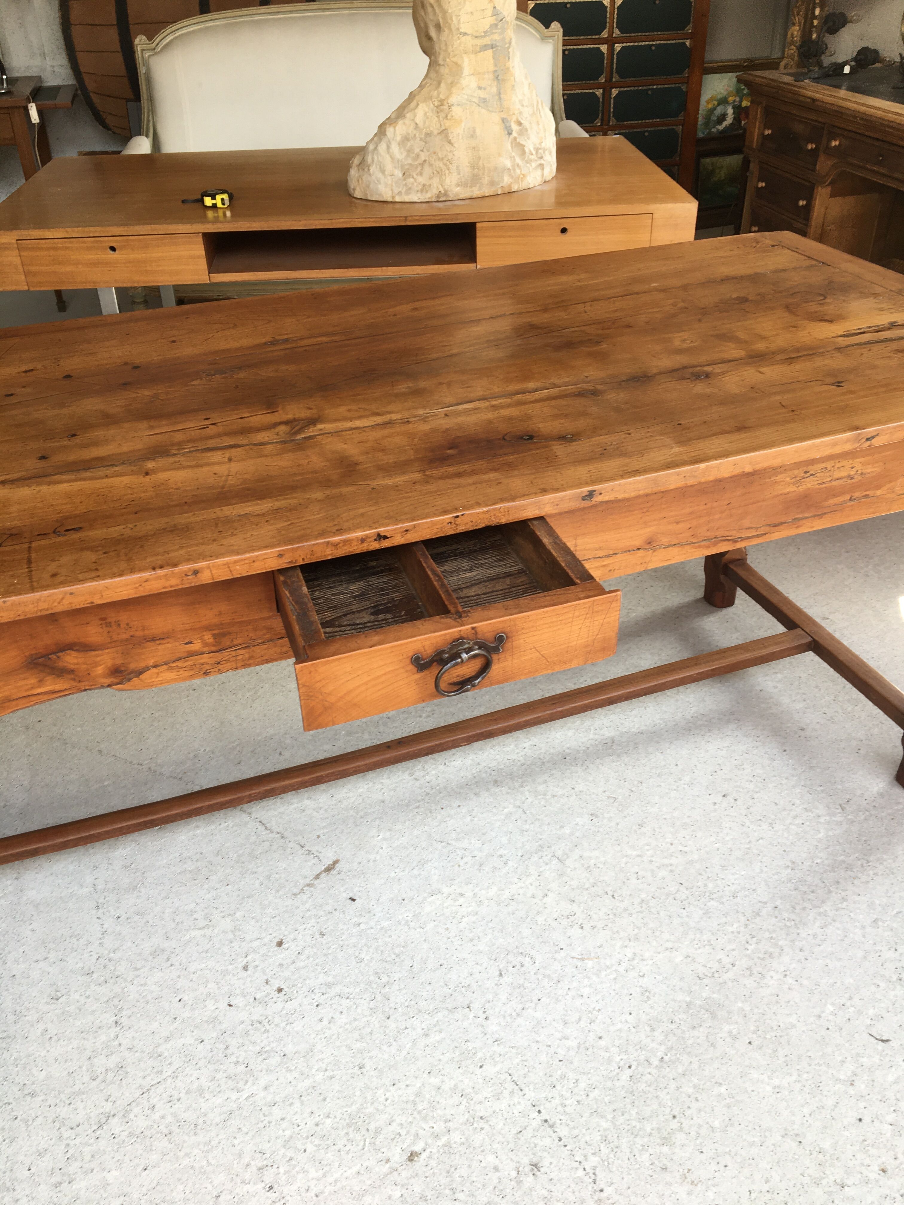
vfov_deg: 61.7
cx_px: 452
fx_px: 1010
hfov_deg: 48.2
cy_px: 602
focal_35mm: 29
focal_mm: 4.15
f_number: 2.2
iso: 32
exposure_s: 1/50
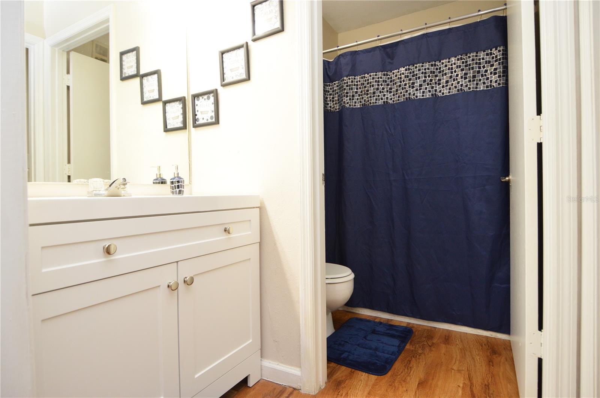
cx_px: 300
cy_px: 199
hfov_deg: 90.1
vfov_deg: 67.3
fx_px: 300
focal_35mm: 18
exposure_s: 1/60
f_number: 4
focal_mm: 12
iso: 560
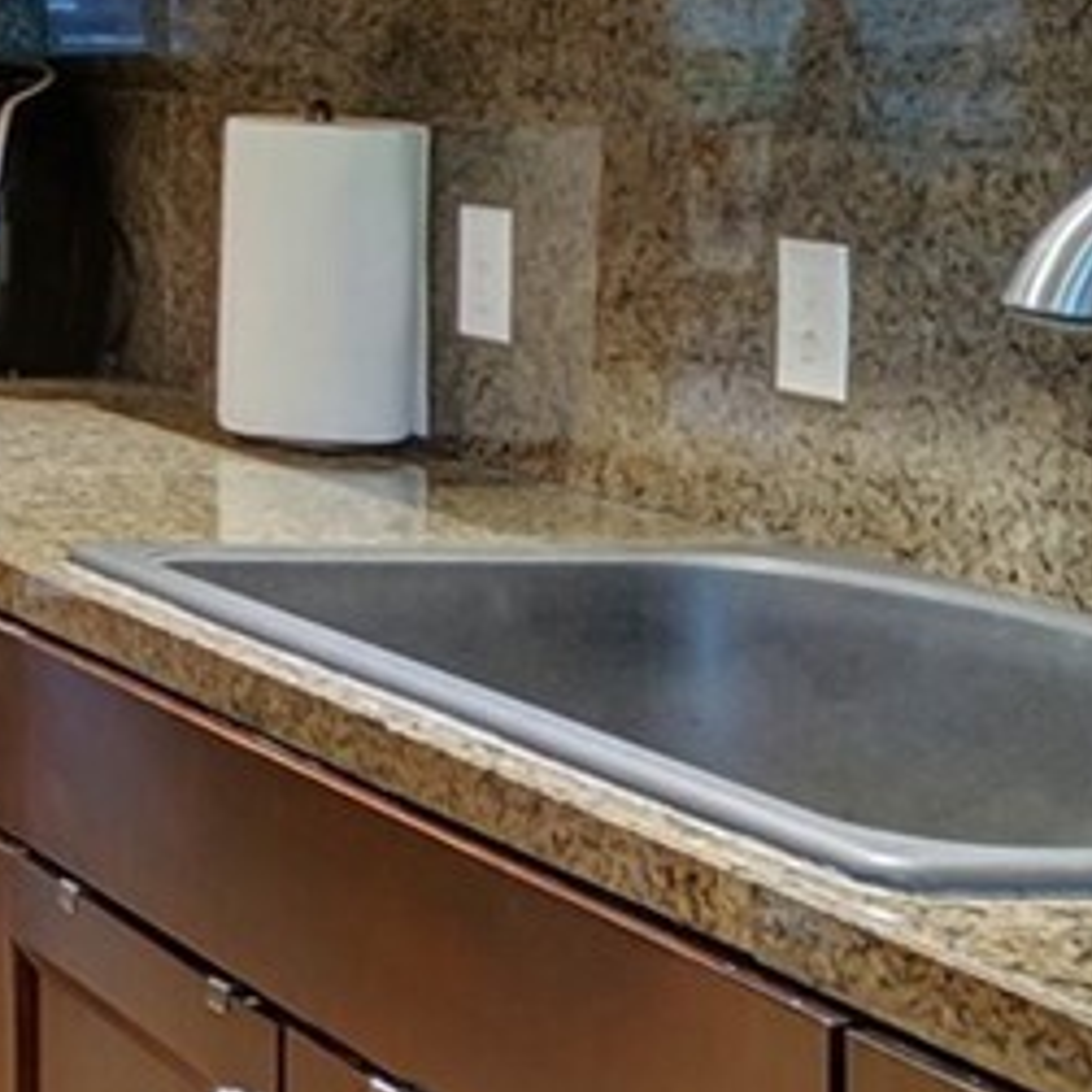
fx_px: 2891
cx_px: -1323
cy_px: 22
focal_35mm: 81
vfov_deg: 20.7
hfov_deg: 15.3
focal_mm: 10
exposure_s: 1/10
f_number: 4
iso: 160
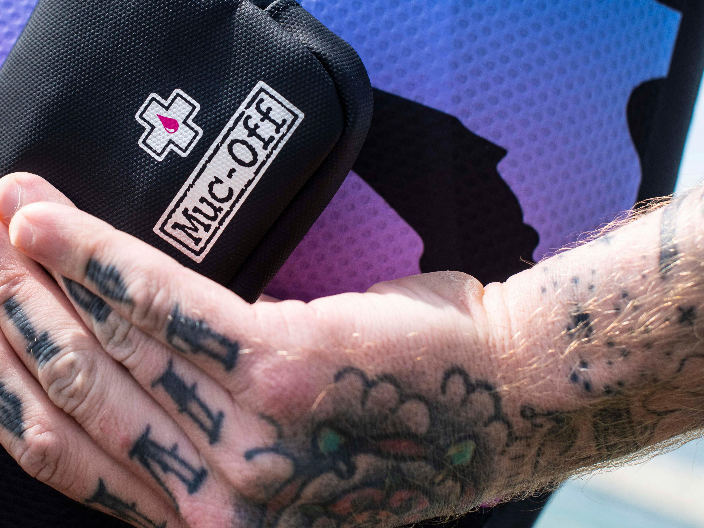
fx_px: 1647
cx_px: 176
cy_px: 175
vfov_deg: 18.2
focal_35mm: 81
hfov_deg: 23.9
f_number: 7.1
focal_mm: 50
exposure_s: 1/1600
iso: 500
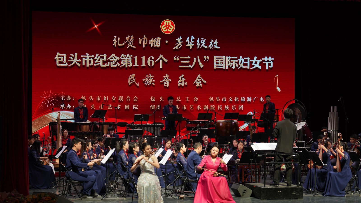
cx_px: 180
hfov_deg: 24.7
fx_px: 823
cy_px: 113
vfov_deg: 14.1
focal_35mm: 86
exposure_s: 1/60
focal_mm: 55
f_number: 2.8
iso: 100
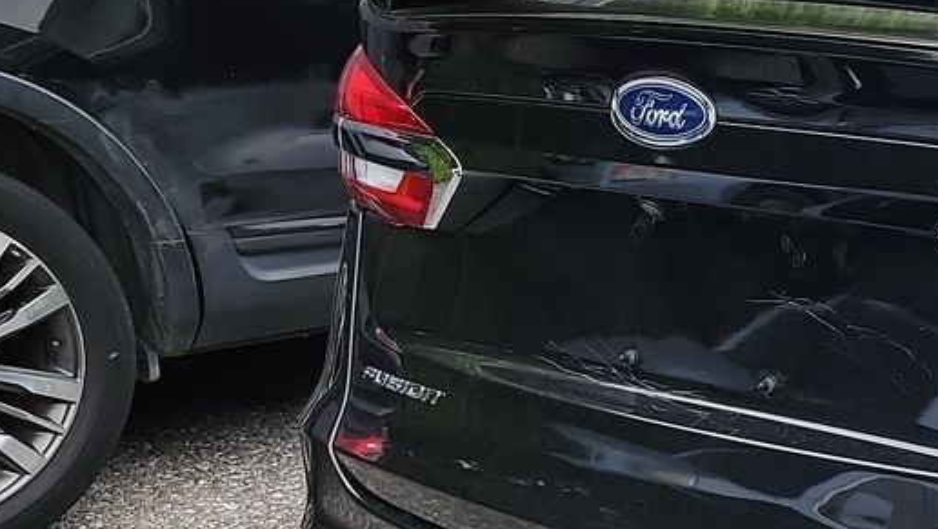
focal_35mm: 81
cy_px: 354
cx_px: 1327
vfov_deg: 14.9
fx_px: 2016
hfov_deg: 22.4
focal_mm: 6.7
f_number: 1.8
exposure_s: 1/119
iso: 84
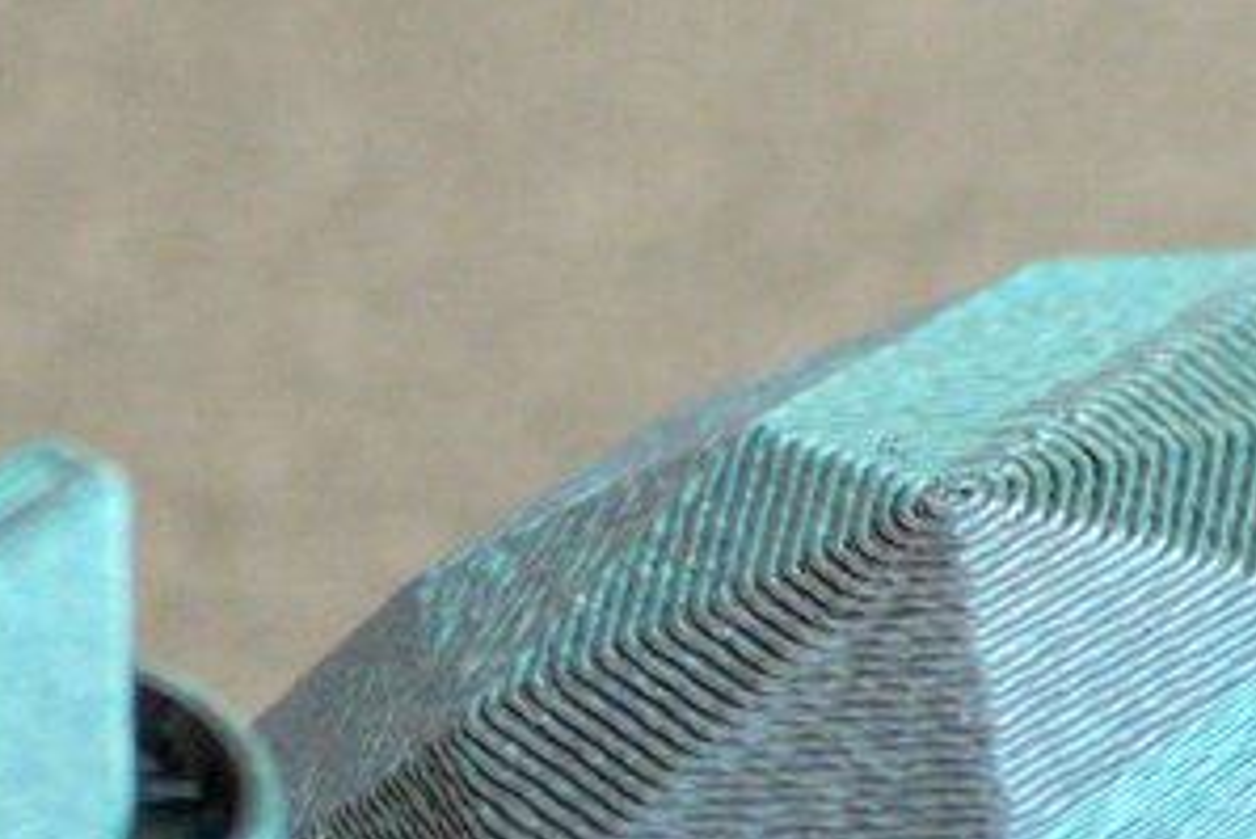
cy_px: 1391
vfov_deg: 1.4
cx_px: 122
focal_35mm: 952
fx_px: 33229
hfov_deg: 2.2
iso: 720
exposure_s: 1/125
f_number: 4.2
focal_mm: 95
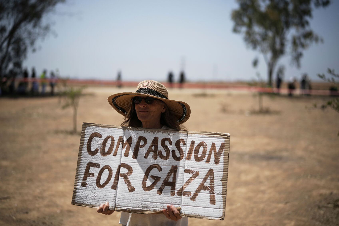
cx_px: 173
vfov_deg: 26.0
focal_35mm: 52
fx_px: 490
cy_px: 112
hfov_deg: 38.2
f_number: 1.4
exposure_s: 1/20000
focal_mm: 50
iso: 125
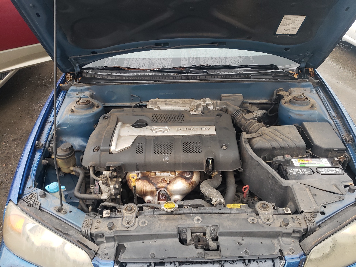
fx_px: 278
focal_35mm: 27
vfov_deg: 51.4
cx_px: 184
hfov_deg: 65.3
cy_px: 138
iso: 62
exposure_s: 1/60.2
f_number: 1.5
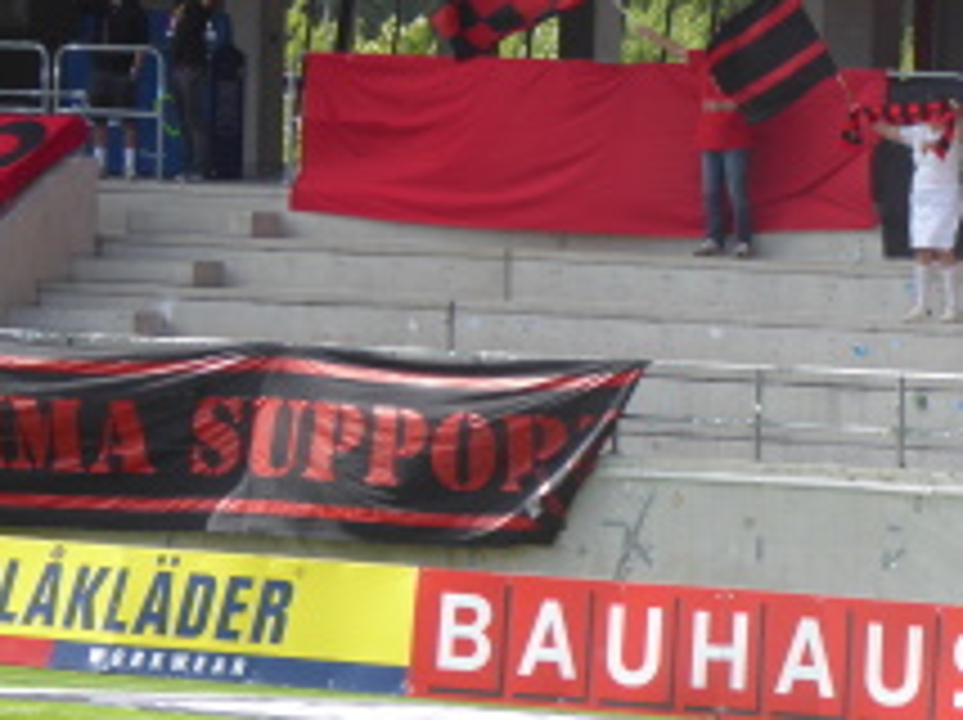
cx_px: 904
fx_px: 8837
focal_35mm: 318
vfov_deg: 4.7
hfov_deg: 6.2
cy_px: 342
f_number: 5.4
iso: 80
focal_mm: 27.1
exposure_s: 1/125
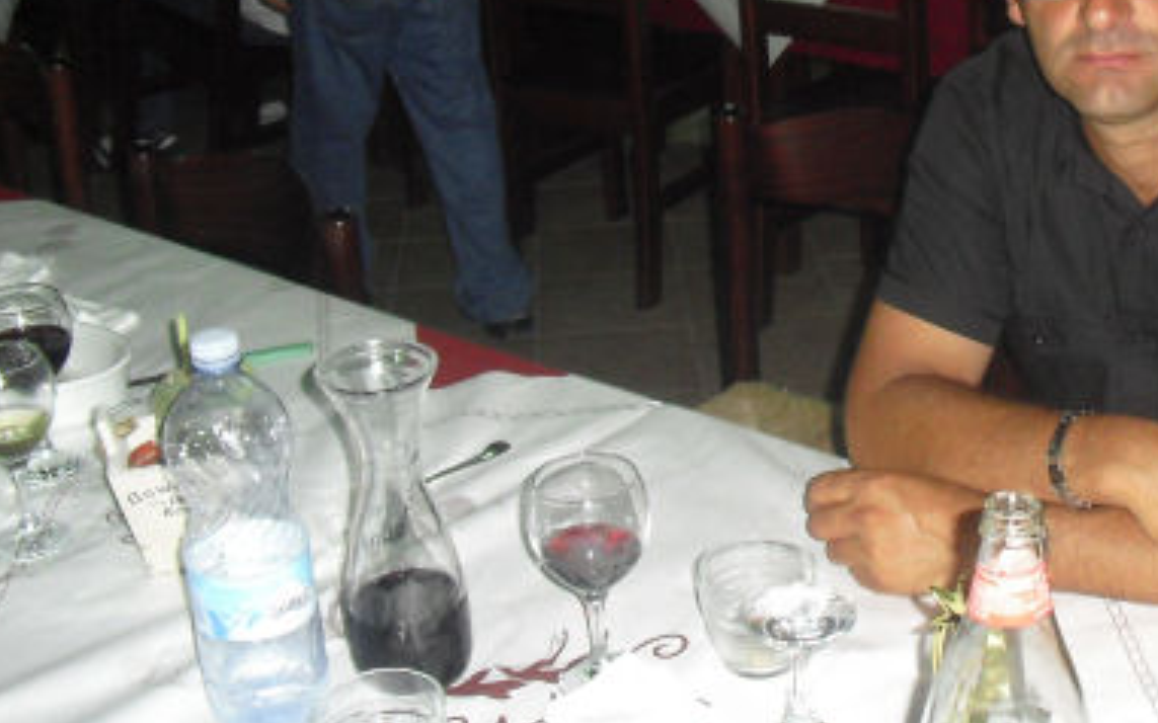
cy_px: 164
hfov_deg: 33.9
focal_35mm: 59
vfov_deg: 21.8
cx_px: 857
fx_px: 1862
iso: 400
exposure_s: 1/60
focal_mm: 6.3
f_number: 3.1
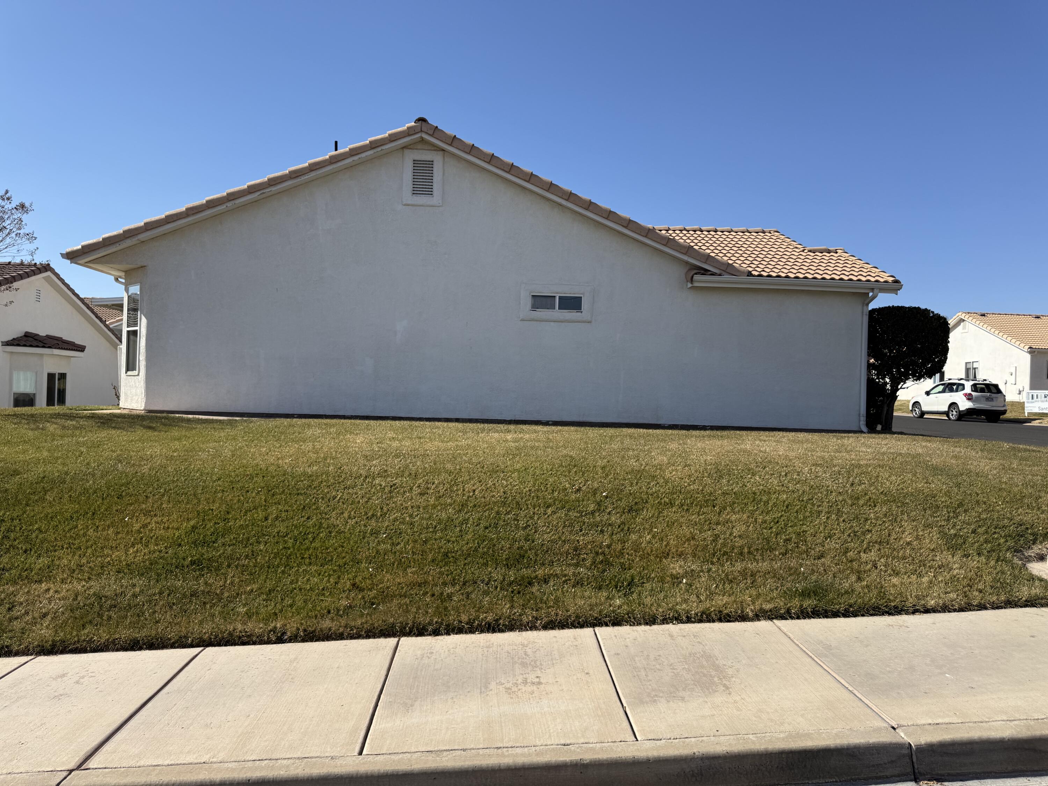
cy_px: 393
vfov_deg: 56.8
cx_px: 524
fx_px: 727
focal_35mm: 24
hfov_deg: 71.6
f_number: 1.78
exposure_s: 1/4975
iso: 80
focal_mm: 6.76
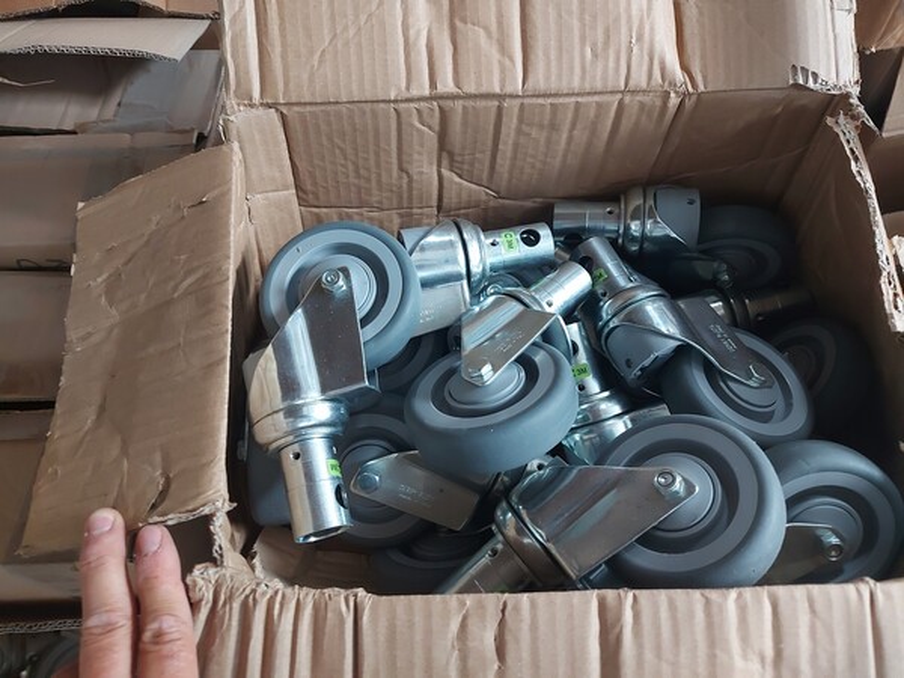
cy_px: 339
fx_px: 627
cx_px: 452
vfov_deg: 56.8
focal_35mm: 24
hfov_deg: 71.6
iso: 400
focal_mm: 5.23
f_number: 1.8
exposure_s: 1/25
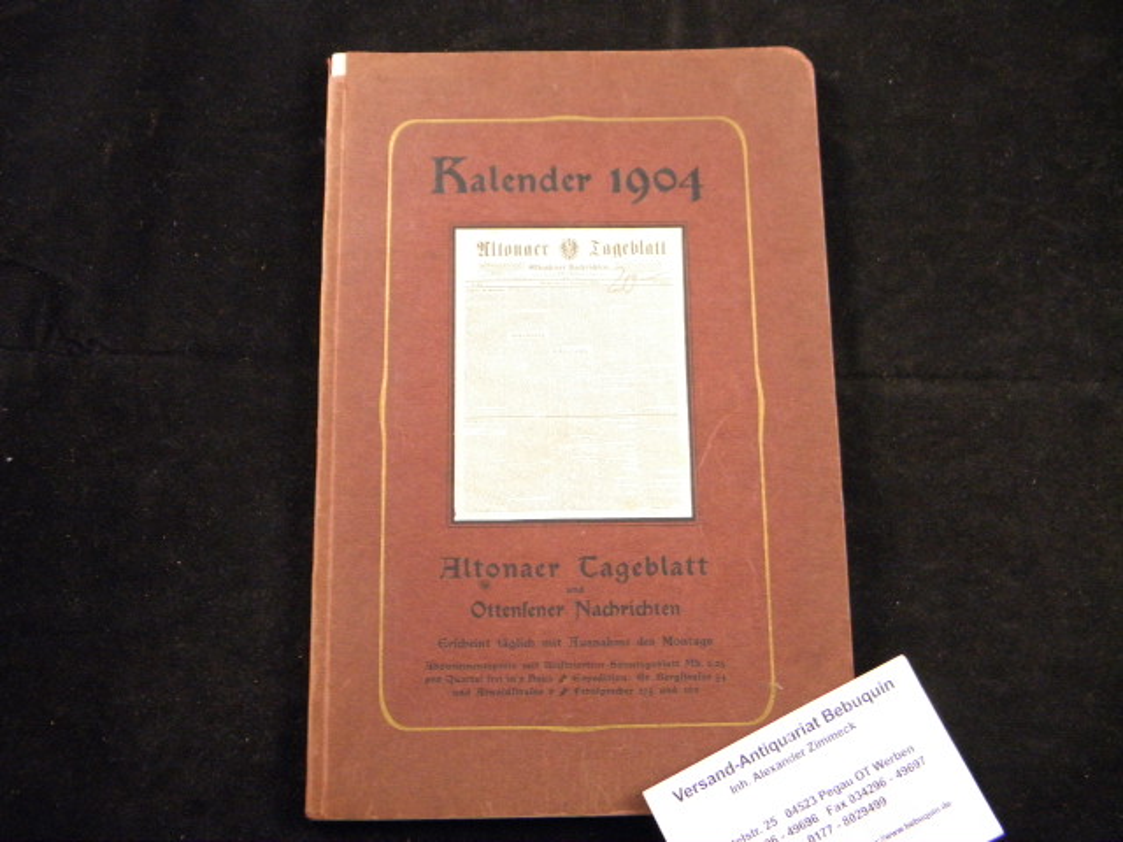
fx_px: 1265
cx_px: 562
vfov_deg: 36.8
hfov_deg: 47.9
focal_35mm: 39
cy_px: 421
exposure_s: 1/30
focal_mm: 7.1
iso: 400
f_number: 3.8
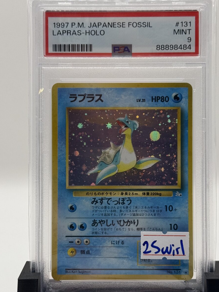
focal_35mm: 65
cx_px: 127
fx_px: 548
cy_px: 173
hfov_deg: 22.6
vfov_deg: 29.8
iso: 50
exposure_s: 1/203
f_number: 1.78
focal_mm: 6.76
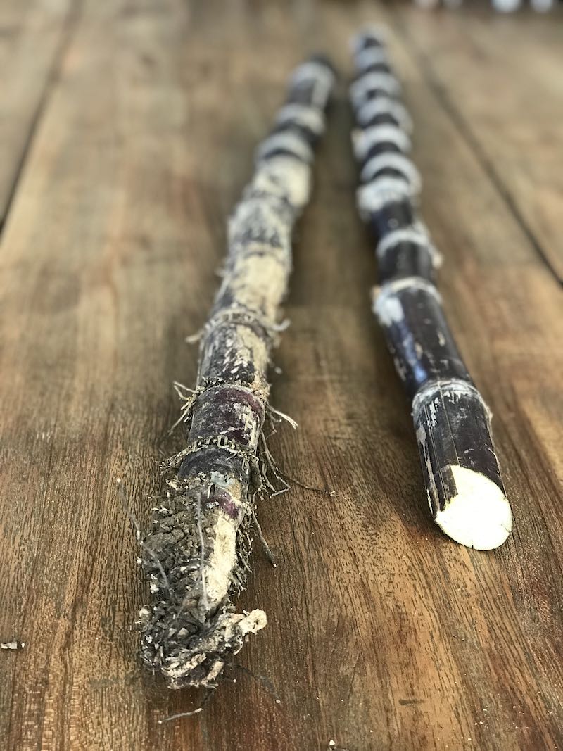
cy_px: 376
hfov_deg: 25.7
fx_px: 1236
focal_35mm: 57
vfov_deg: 33.8
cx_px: 282
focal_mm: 6.6
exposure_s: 1/50
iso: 160
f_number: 2.8
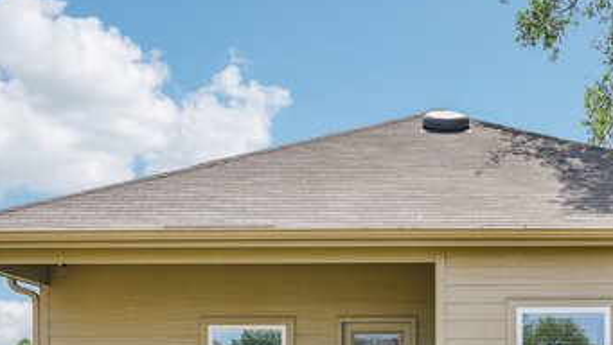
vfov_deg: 19.7
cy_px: 233
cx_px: 426
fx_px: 992
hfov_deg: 33.9
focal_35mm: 61
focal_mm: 31
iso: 400
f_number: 8
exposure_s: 1/400
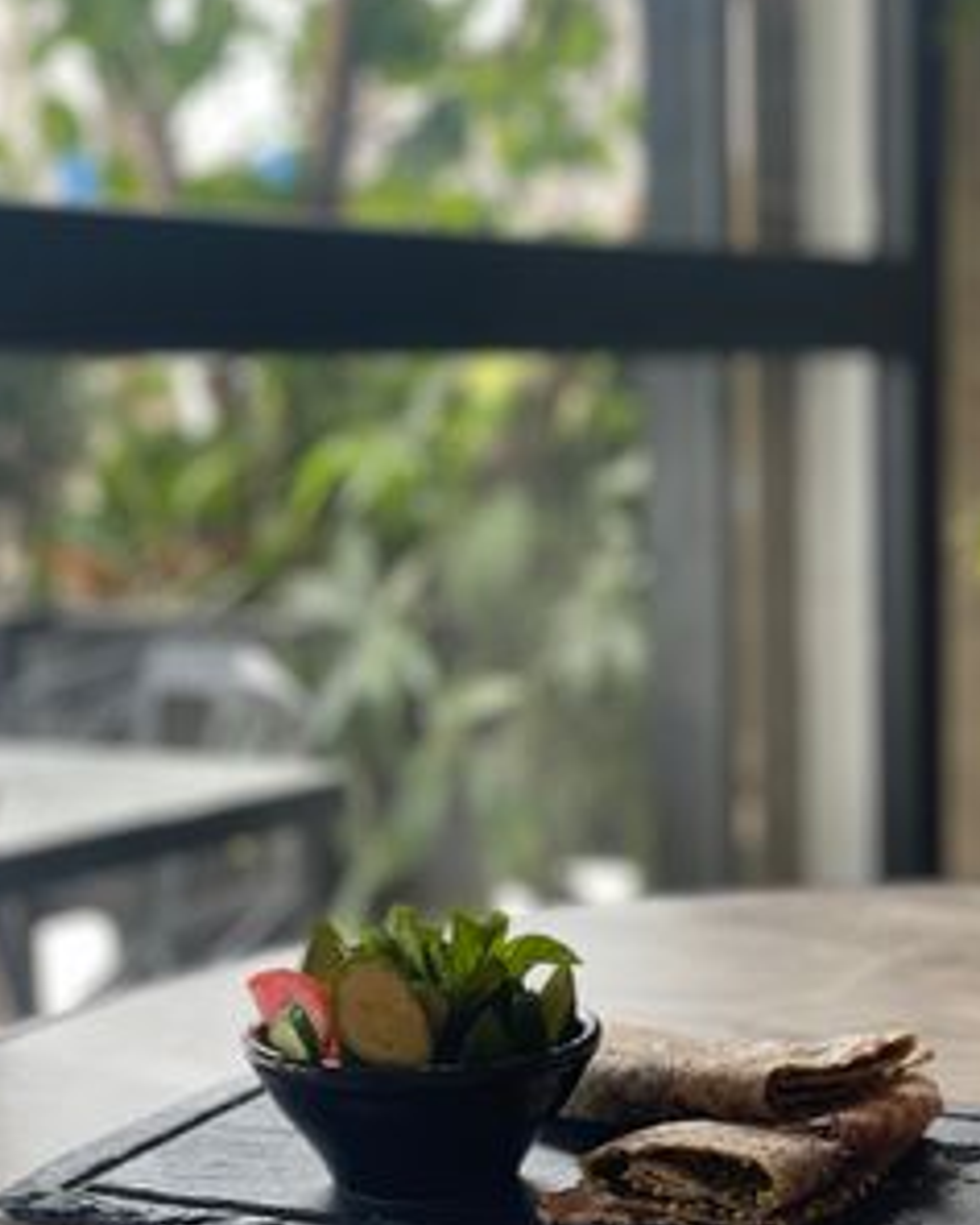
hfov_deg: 21.0
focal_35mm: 73
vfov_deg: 26.0
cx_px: 558
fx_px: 2645
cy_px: 728
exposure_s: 1/100
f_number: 2
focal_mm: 6
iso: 50
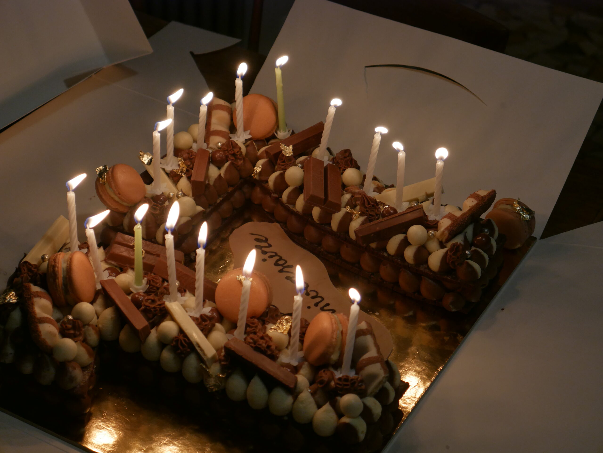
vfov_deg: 17.6
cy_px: 226
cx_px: 302
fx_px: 1464
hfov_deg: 23.3
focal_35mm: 84
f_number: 5.6
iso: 800
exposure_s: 1/100
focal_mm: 42
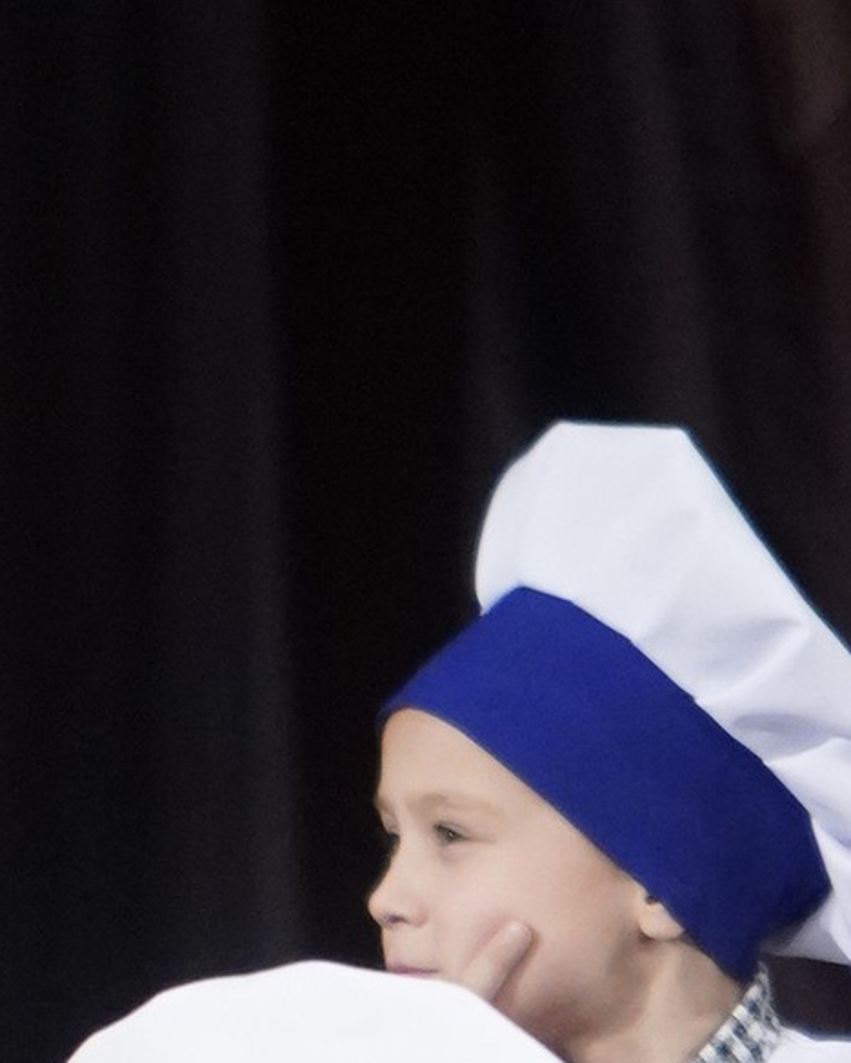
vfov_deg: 1.0
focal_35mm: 1847
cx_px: 304
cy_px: 1099
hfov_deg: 0.8
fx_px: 58149
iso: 2000
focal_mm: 200
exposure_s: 1/500
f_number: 2.8
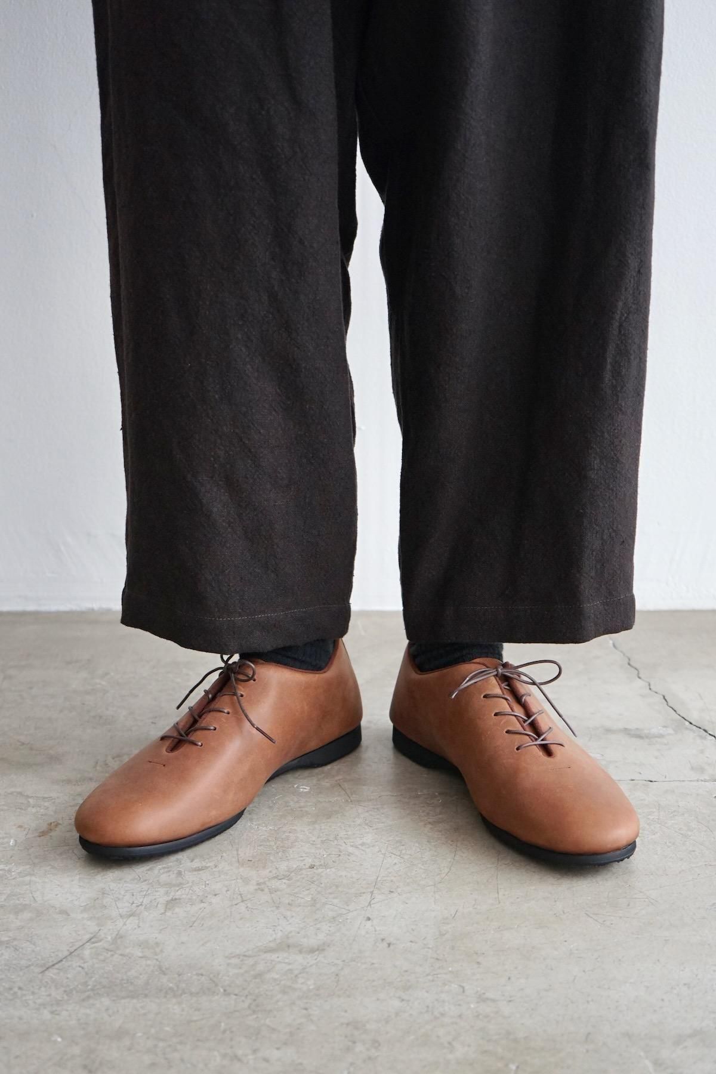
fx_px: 1432
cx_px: 358
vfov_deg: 41.1
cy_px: 537
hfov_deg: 28.1
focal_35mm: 48
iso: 1600
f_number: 4.5
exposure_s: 1/160
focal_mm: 48
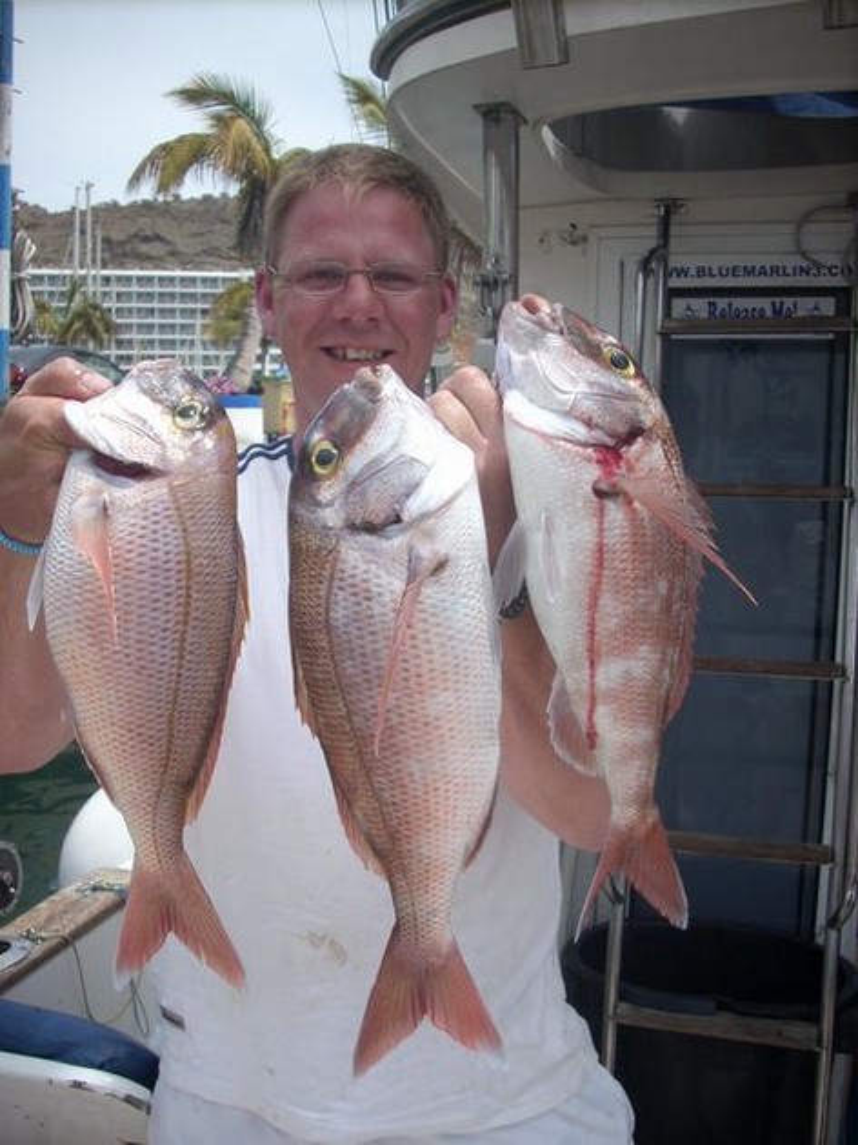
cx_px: 429
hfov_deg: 38.6
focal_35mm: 37
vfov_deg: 50.2
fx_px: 1224
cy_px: 572
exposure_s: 1/210
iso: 64
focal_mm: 6.2
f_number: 5.6
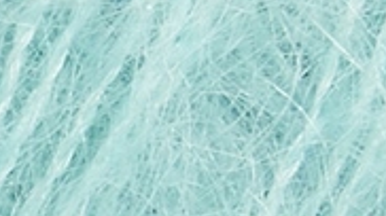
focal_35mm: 401
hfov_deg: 5.4
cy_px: 235
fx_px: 4101
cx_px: -155
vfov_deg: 3.0
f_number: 11
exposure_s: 1/125
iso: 200
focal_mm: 58
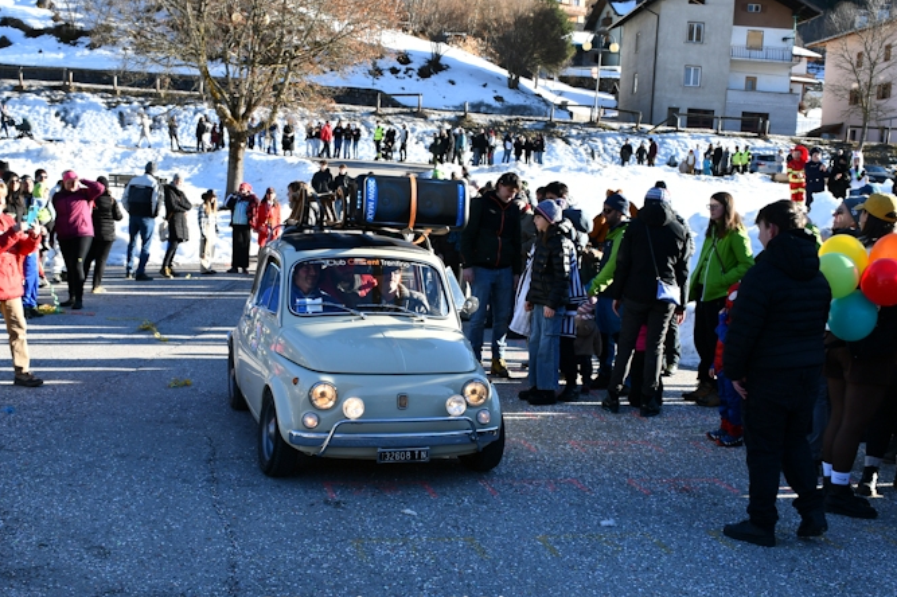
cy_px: 299
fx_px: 897
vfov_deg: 36.8
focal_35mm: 36
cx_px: 394
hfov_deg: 53.0
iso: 200
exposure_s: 1/250
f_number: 8
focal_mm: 20
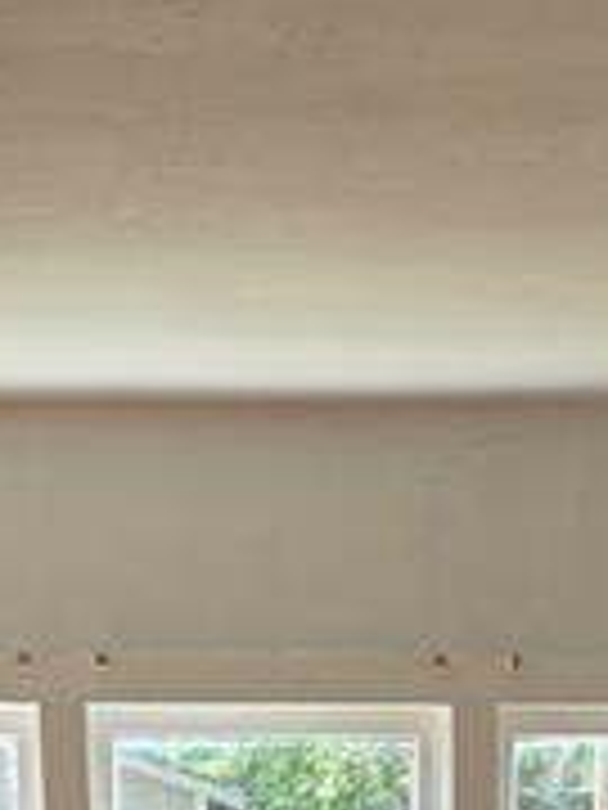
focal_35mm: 98
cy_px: 1282
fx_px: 2295
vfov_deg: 17.6
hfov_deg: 14.9
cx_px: 18
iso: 32
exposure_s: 1/180
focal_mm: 6.3
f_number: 1.7
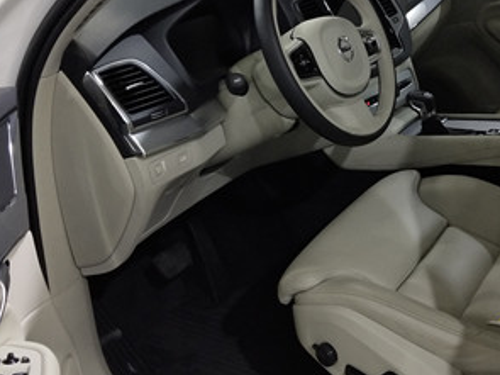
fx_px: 881
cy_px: 148
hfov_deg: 31.4
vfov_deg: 24.0
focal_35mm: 61
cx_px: 334
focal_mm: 3.95
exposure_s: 1/33.3
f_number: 1.8
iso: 510
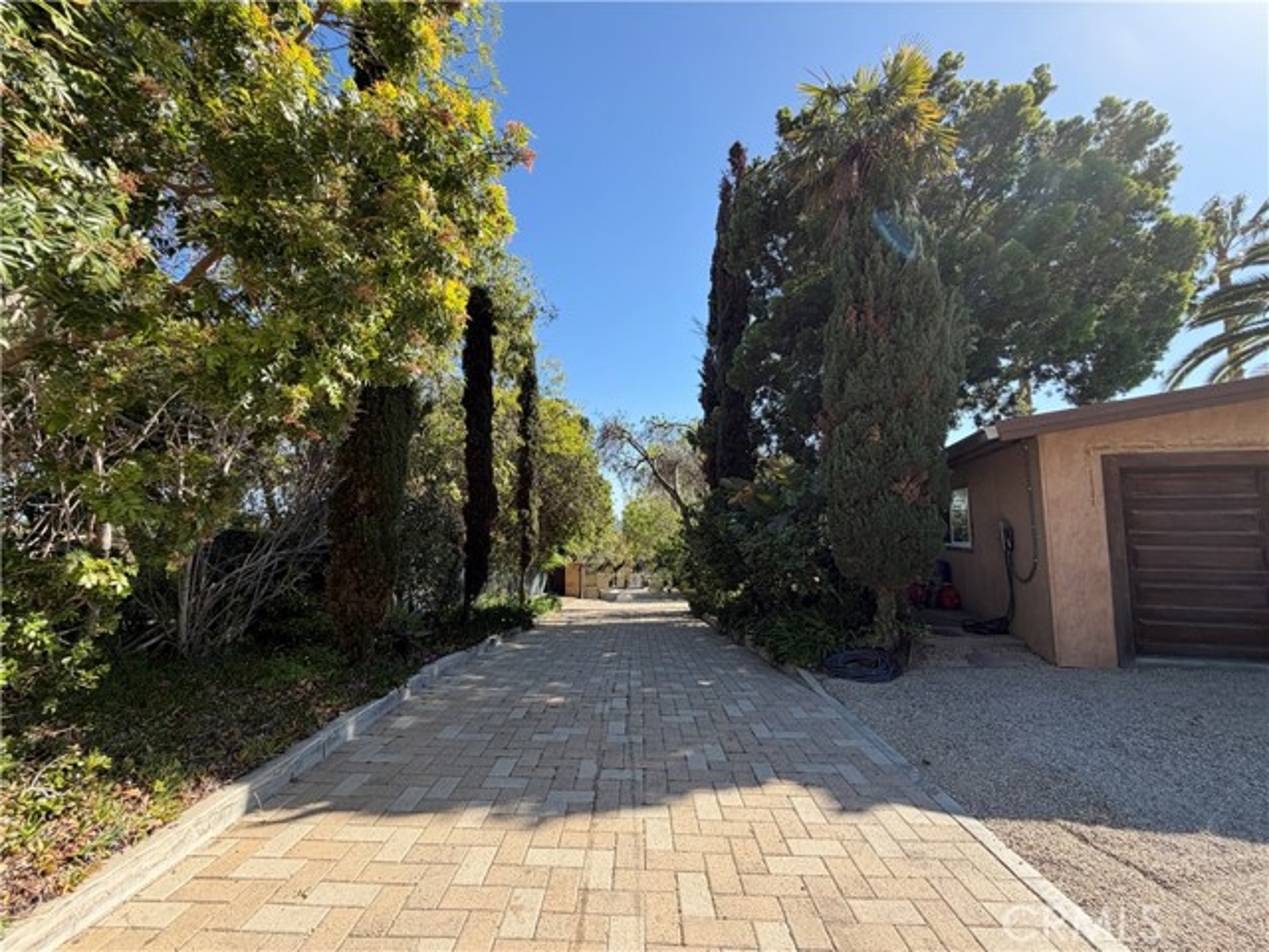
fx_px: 513
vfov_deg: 85.7
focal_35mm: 14
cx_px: 634
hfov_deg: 102.1
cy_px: 476
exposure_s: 1/502
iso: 40
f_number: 2.2
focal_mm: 2.22
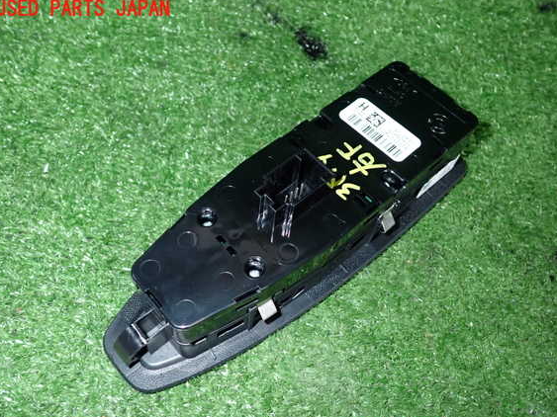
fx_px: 515
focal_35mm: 32
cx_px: 287
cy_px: 219
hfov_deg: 56.8
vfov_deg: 44.1
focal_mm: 5.4
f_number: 6.3
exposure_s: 1/30
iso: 320
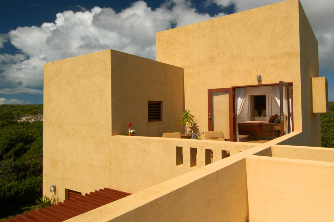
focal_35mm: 22
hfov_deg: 78.6
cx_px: 171
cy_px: 106
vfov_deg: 57.1
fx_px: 204
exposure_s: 1/200
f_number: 11
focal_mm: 14
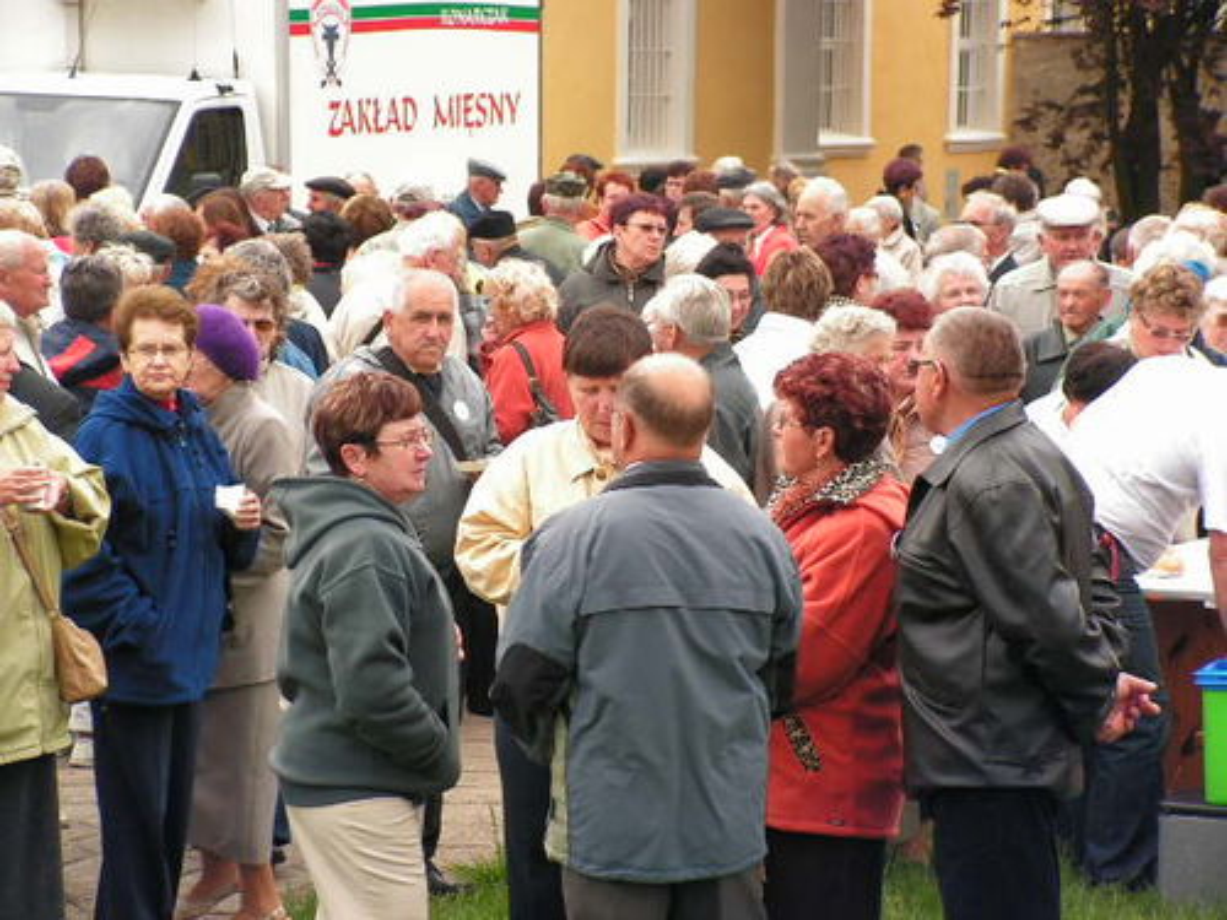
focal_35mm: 130
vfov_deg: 11.4
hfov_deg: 15.2
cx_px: 614
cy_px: 460
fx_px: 4608
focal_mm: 21.8
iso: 64
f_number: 3.4
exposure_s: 1/200
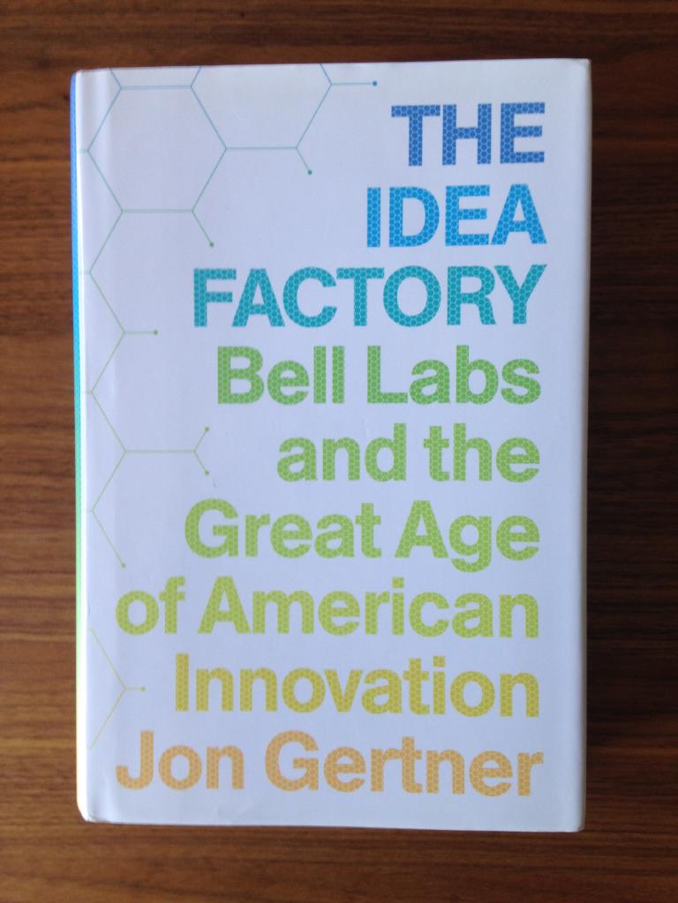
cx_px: 339
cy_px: 452
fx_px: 862
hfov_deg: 42.9
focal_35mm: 33
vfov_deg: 55.4
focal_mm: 4.12
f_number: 2.4
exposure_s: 1/20
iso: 50
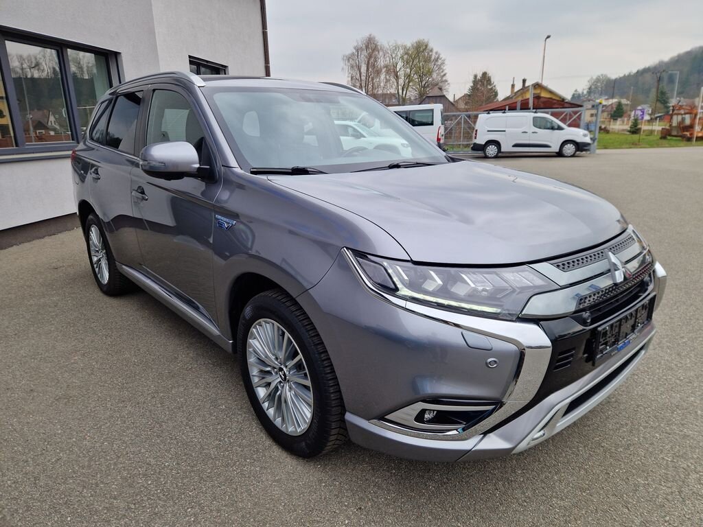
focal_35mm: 23
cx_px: 352
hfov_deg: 73.9
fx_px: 467
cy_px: 264
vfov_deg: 58.9
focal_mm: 5.4
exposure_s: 1/604
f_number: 1.8
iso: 50
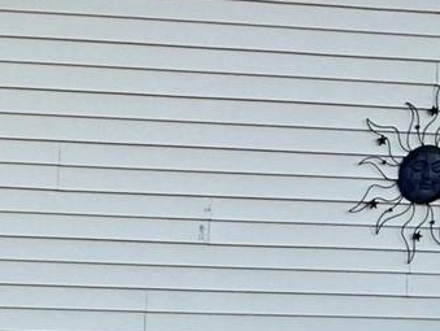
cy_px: 461
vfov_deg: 20.0
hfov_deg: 22.0
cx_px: -287
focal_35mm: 66
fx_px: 840
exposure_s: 1/1534
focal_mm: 2.22
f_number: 2.2
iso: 64
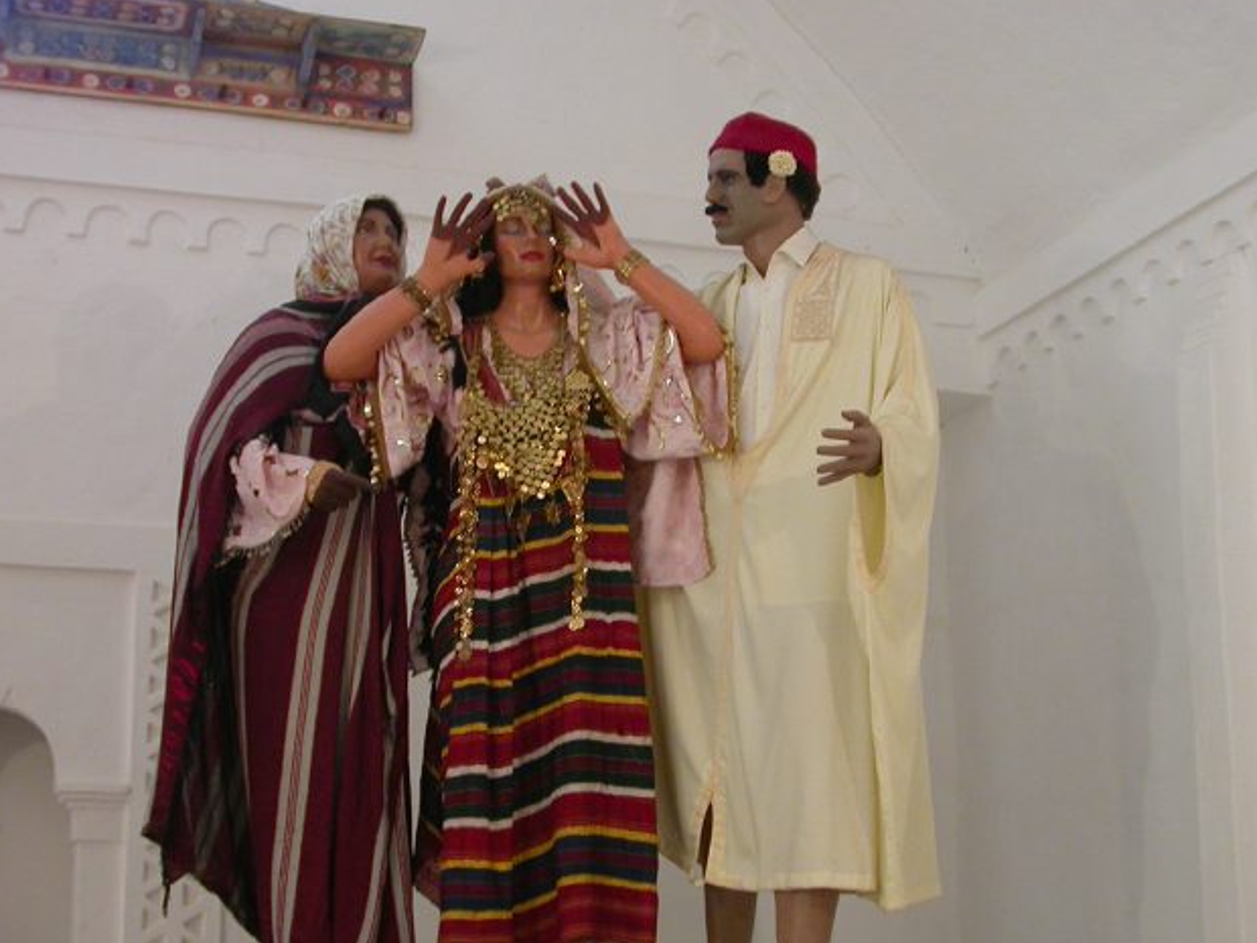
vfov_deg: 16.6
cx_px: 628
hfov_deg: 22.0
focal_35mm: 89
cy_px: 554
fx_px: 3232
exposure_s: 1/4
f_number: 3.3
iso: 146
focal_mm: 14.4
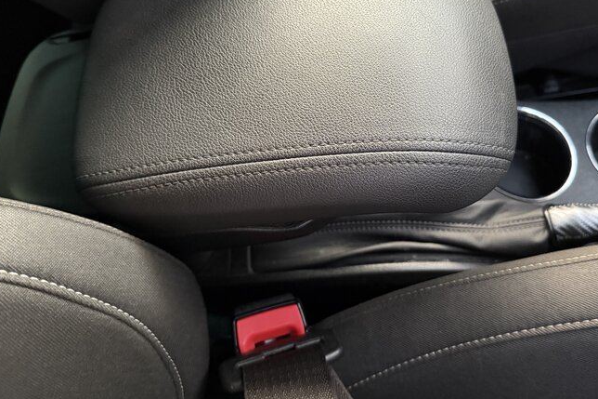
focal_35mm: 31
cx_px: 344
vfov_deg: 41.8
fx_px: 515
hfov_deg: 60.0
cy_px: 136
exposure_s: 1/43
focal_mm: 6.76
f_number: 1.78
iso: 800
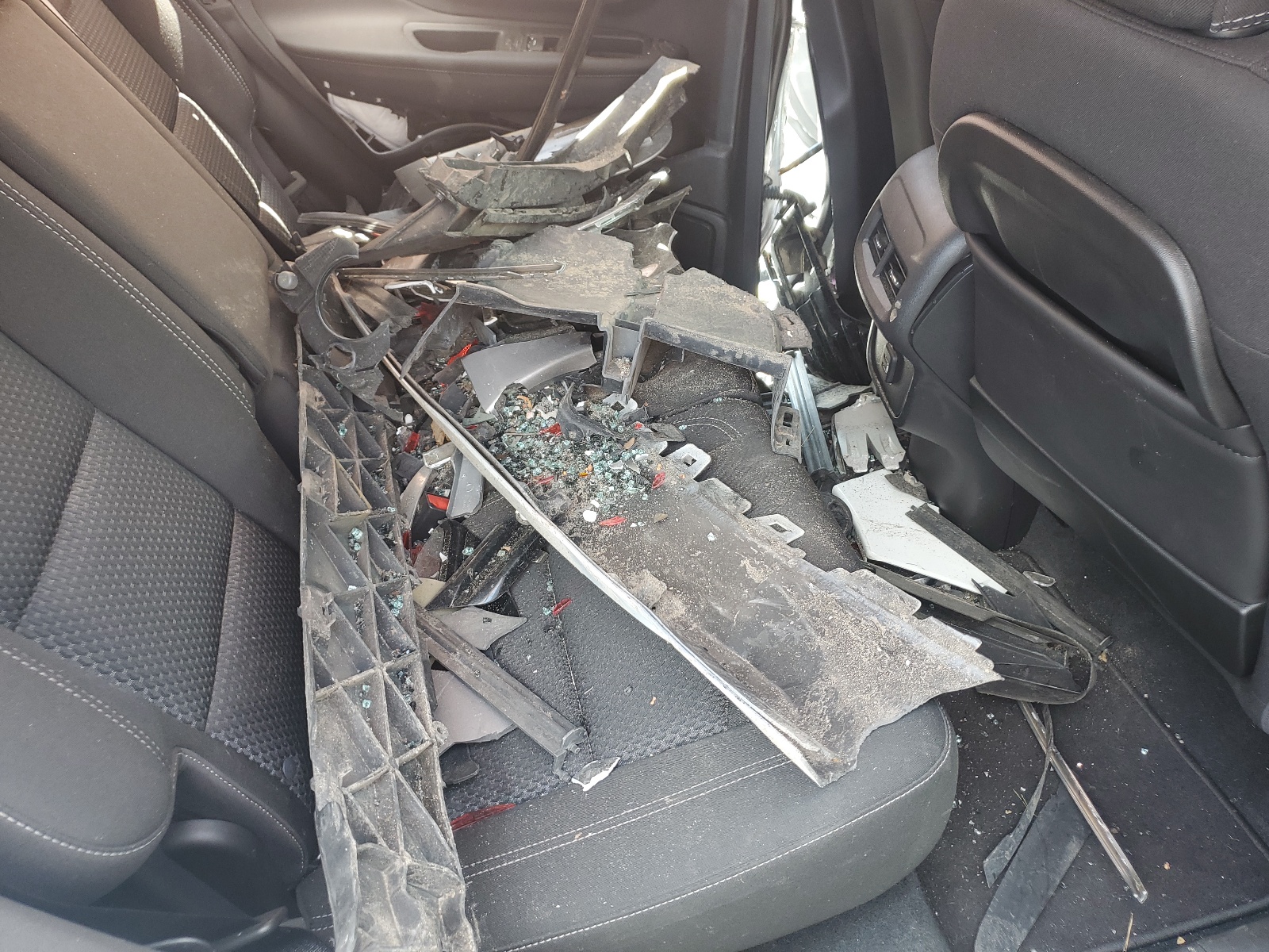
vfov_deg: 53.1
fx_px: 953
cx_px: 634
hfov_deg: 67.3
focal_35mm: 26
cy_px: 476
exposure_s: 1/60.2
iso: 53
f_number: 1.5
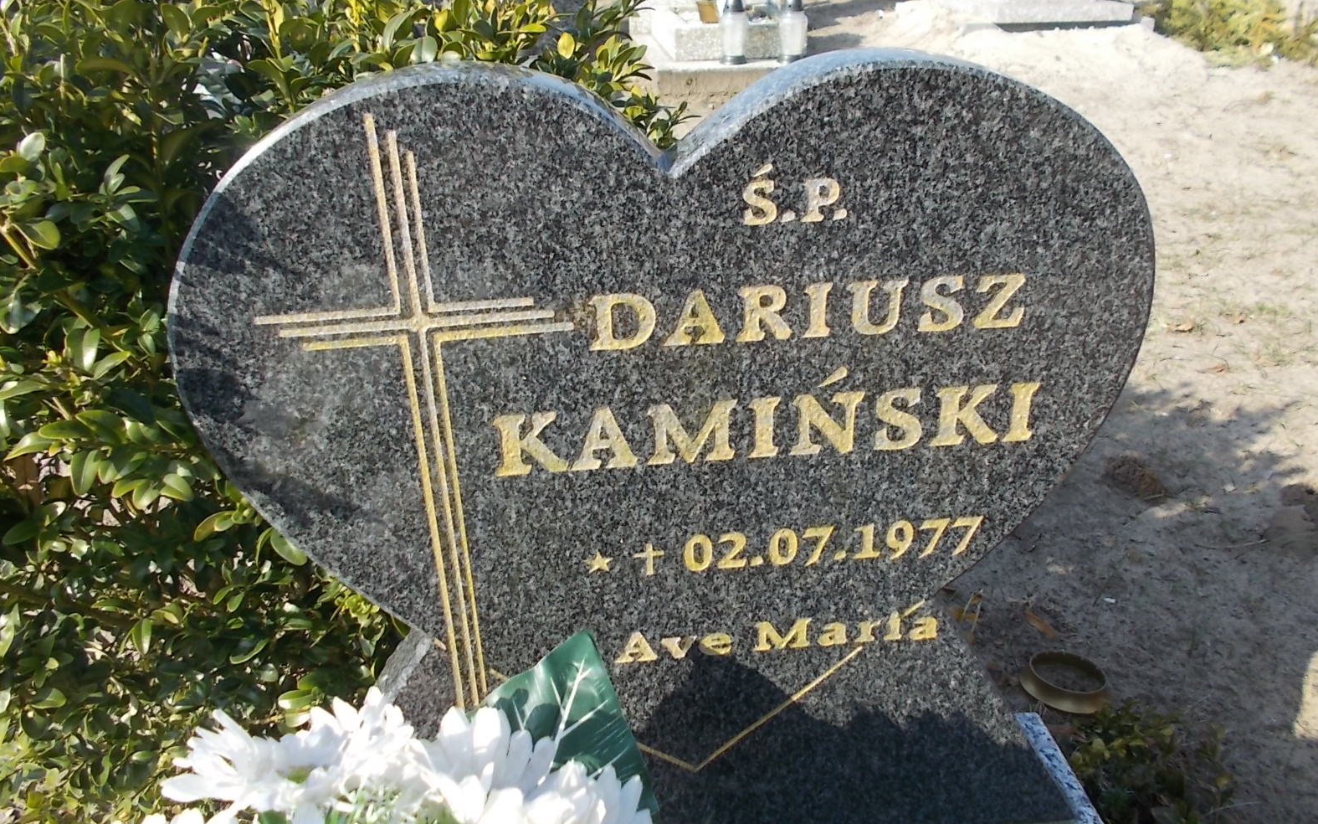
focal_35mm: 28
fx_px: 1006
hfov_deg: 66.5
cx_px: 667
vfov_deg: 44.5
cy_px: 368
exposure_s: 1/500
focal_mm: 4.6
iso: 80
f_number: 3.2
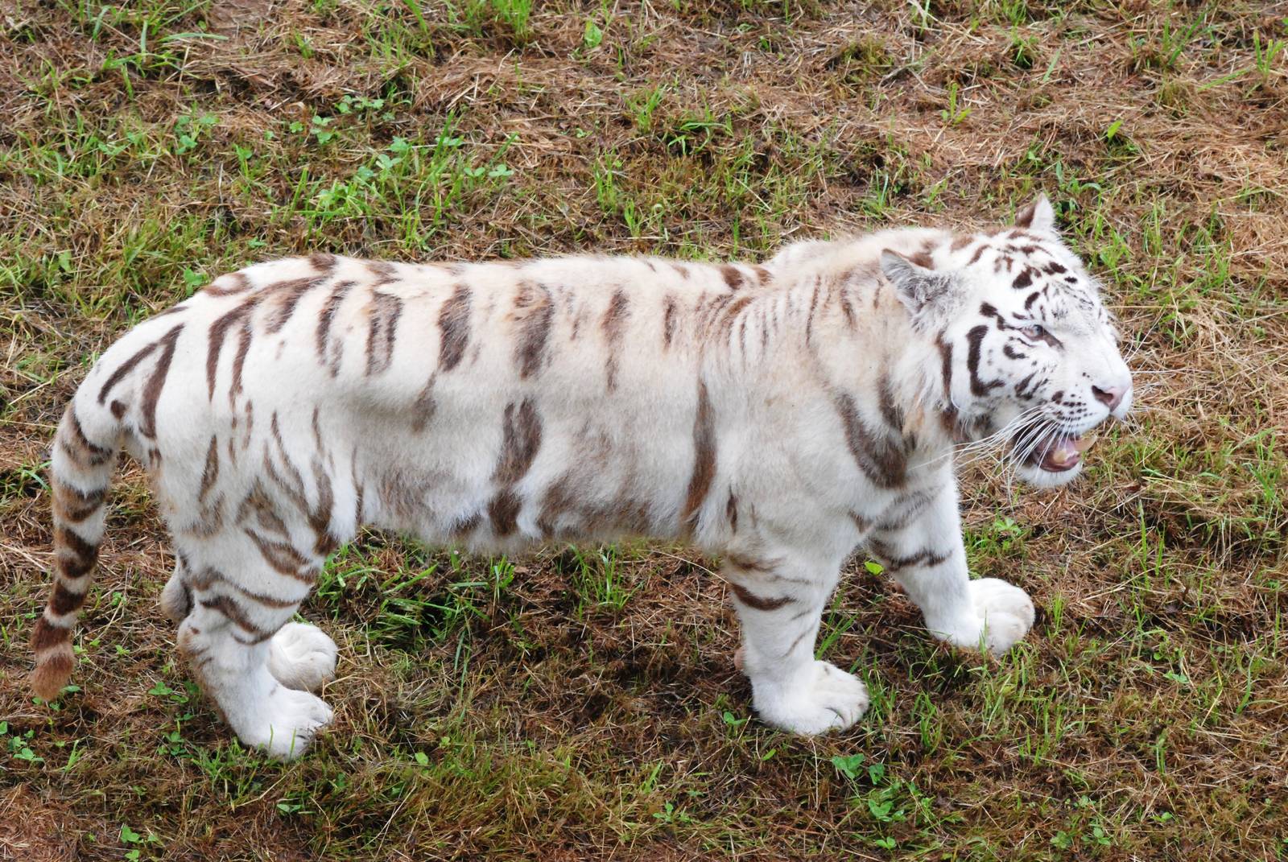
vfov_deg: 6.8
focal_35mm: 202
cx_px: 644
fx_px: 7254
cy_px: 431
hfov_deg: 10.1
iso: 1600
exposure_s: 1/640
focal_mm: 135
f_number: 6.3
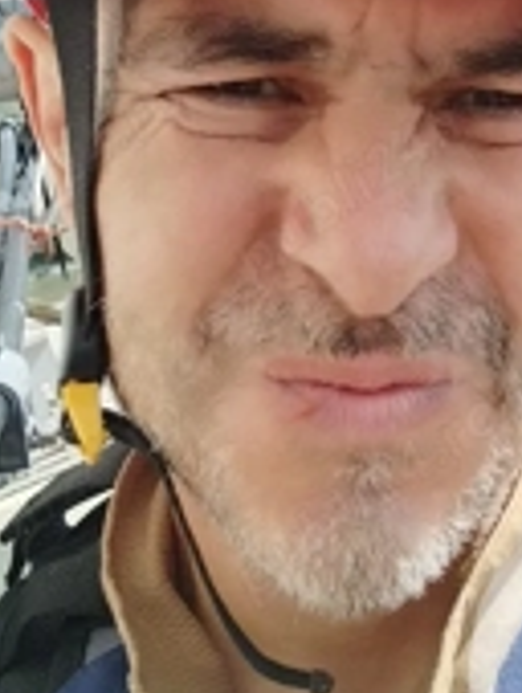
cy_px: 228
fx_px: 943
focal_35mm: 47
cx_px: 449
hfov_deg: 29.9
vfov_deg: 39.9
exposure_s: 1/2000
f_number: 2.45
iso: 50
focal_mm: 3.49
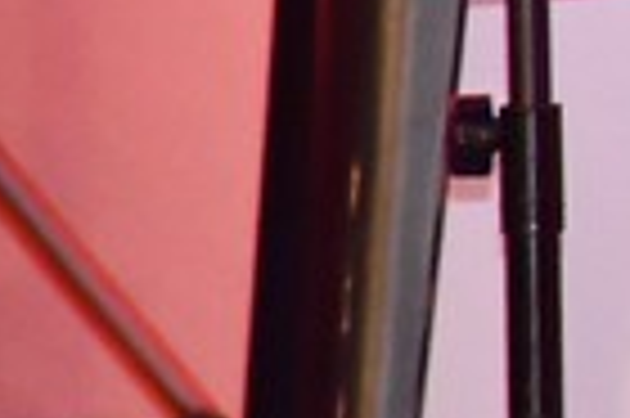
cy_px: -676
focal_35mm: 1539
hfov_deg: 1.3
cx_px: 2295
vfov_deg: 0.9
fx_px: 26901
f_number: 5.6
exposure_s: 1/60
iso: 4500
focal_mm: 140
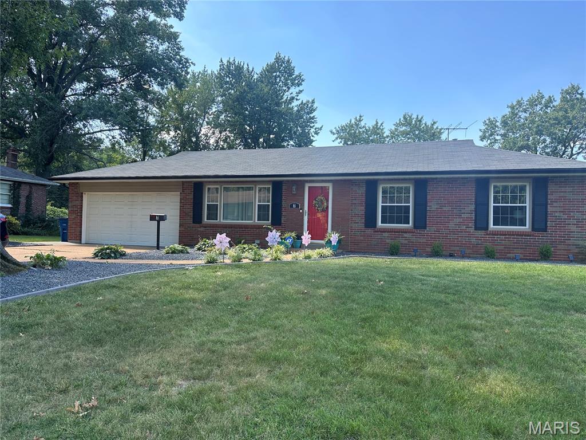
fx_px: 406
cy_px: 220
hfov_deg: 71.6
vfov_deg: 56.8
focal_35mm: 24
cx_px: 293
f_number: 1.78
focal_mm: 6.86
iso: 80
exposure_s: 1/694
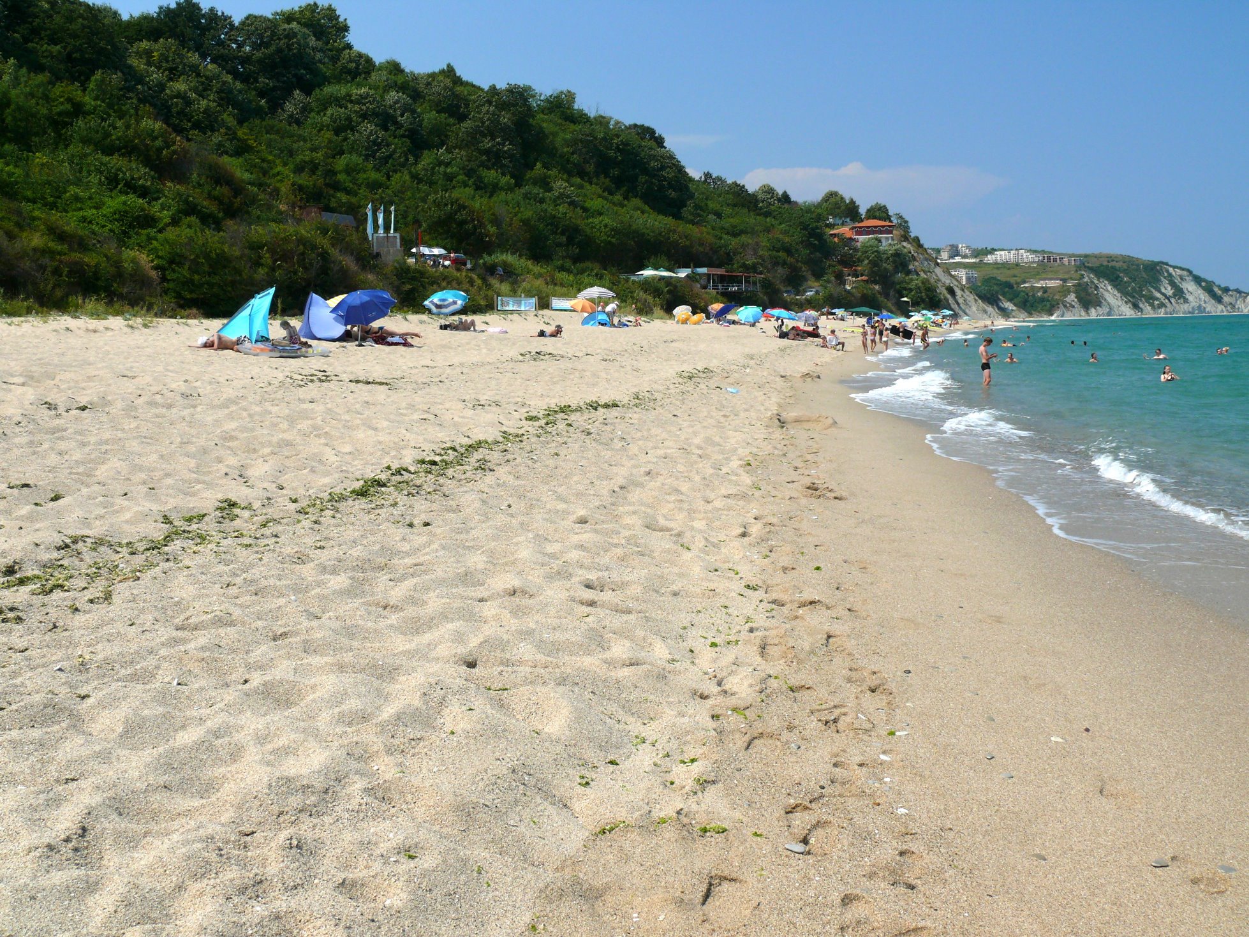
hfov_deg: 52.6
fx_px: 1263
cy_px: 468
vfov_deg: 40.7
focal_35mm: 35
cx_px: 624
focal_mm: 7.4
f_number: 5.6
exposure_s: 1/320
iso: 100
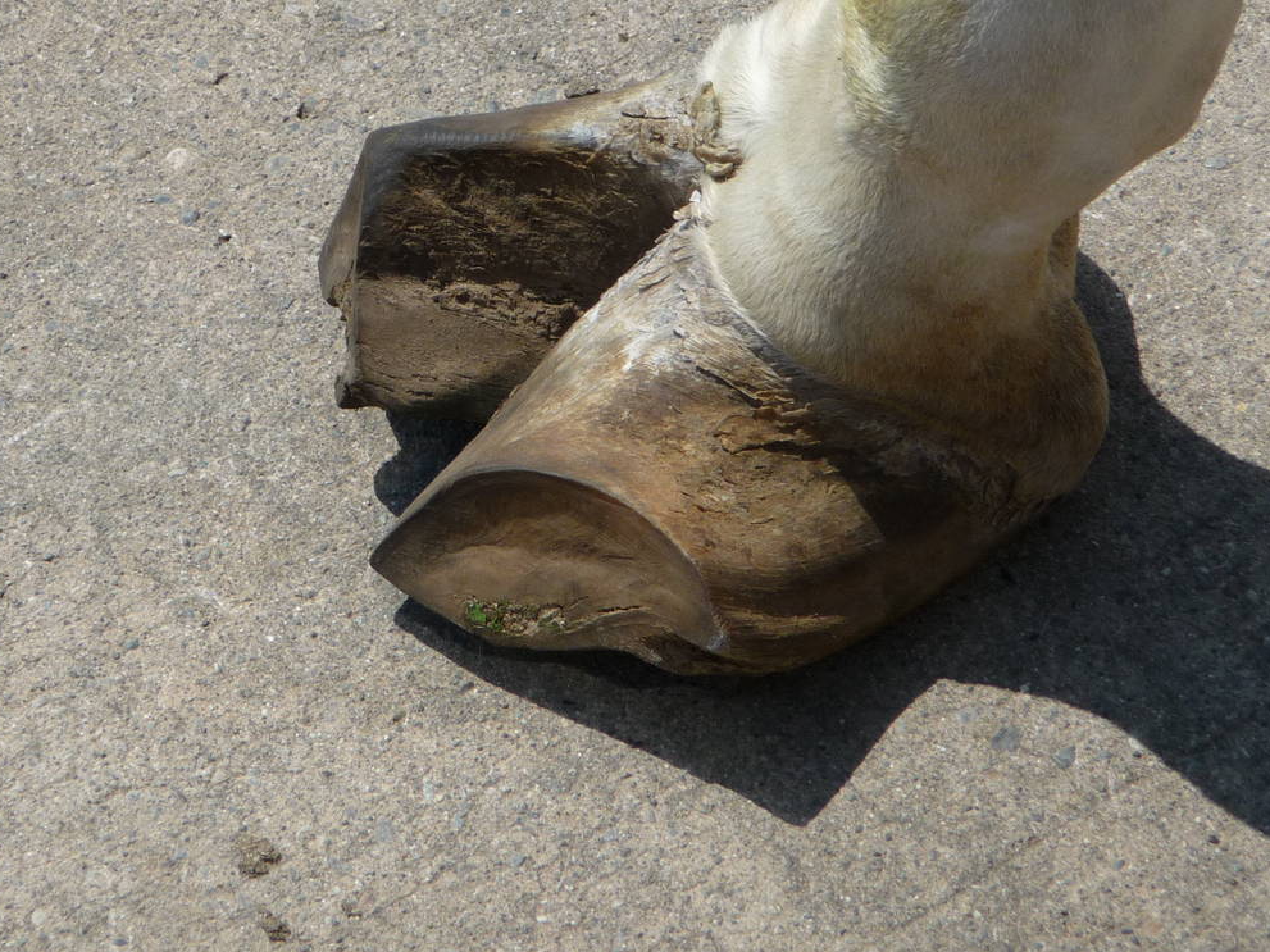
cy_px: 226
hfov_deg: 4.4
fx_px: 16581
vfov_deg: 3.3
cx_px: 578
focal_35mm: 452
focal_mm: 47
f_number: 4.9
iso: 100
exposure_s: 1/800
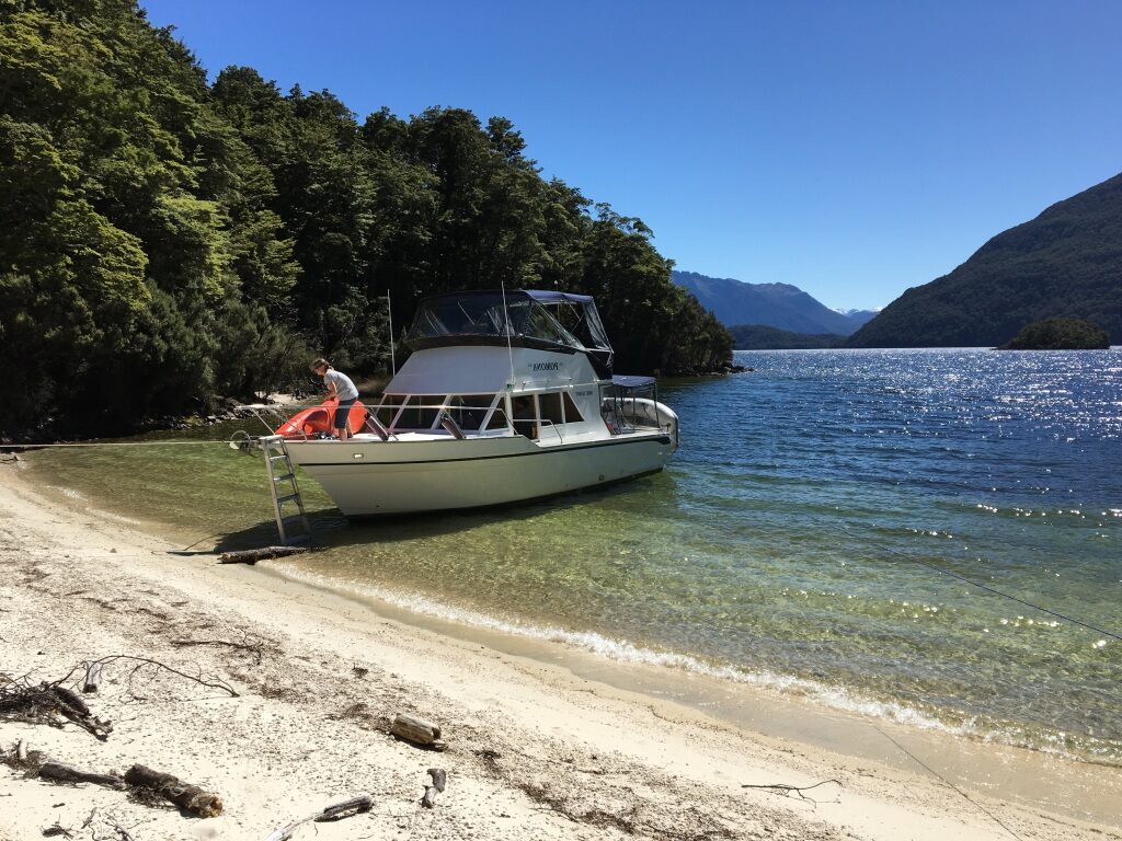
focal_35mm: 29
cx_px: 561
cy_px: 420
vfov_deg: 48.2
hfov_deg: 61.7
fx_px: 940
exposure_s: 1/2564
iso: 25
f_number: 2.2
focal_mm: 4.15
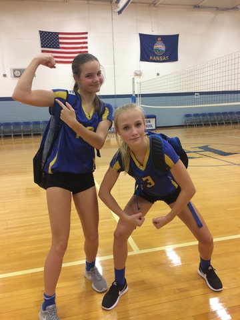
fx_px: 268
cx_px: 120
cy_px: 160
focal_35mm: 29
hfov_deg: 48.2
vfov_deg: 61.7
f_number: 2.2
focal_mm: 4.15
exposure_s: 1/30
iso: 50
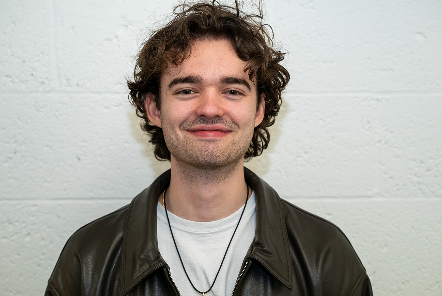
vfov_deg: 21.0
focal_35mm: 65
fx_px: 799
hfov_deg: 30.9
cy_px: 160
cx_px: 220
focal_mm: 55
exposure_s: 1/125
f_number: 4.5
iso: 2000
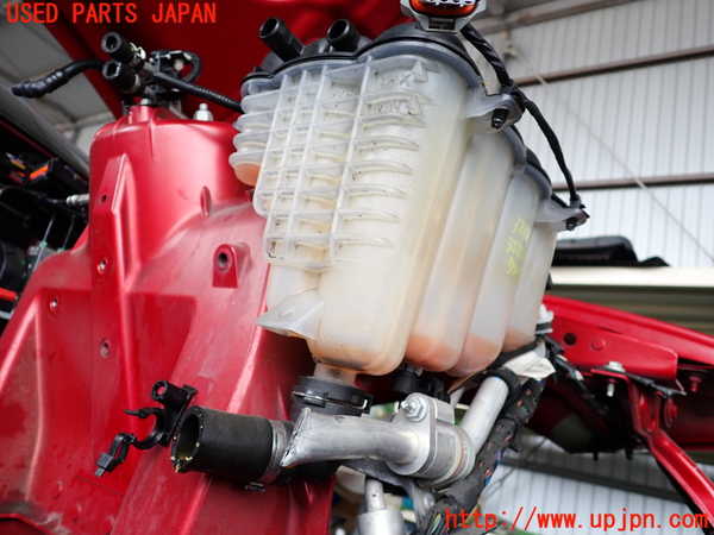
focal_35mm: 28
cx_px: 357
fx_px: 578
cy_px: 268
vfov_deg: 49.7
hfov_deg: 63.4
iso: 100
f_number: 2.2
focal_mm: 5.05
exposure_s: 1/160
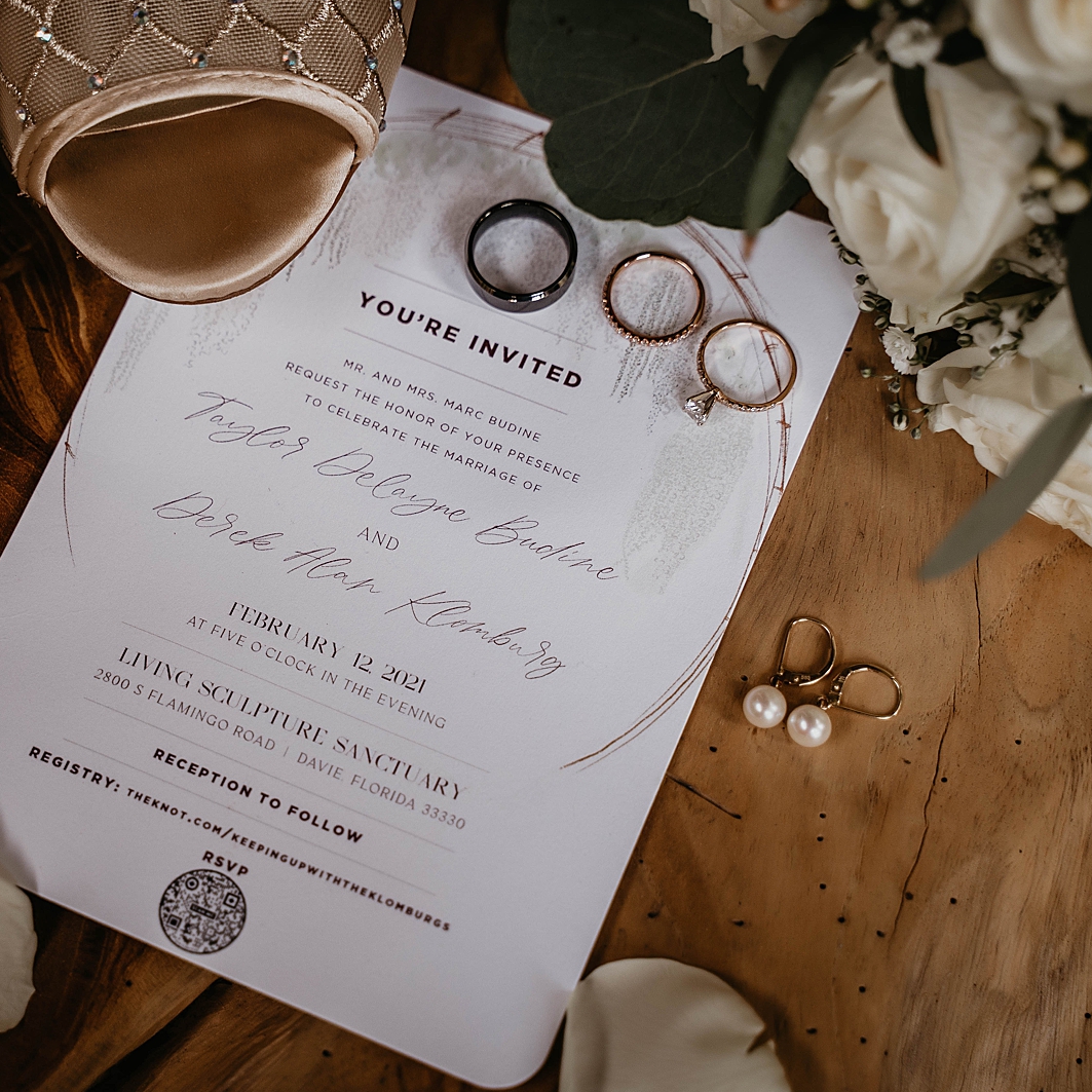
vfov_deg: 19.9
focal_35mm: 87
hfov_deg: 19.9
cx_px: 343
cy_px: 545
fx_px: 3105
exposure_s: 1/160
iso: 500
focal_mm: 68
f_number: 3.5
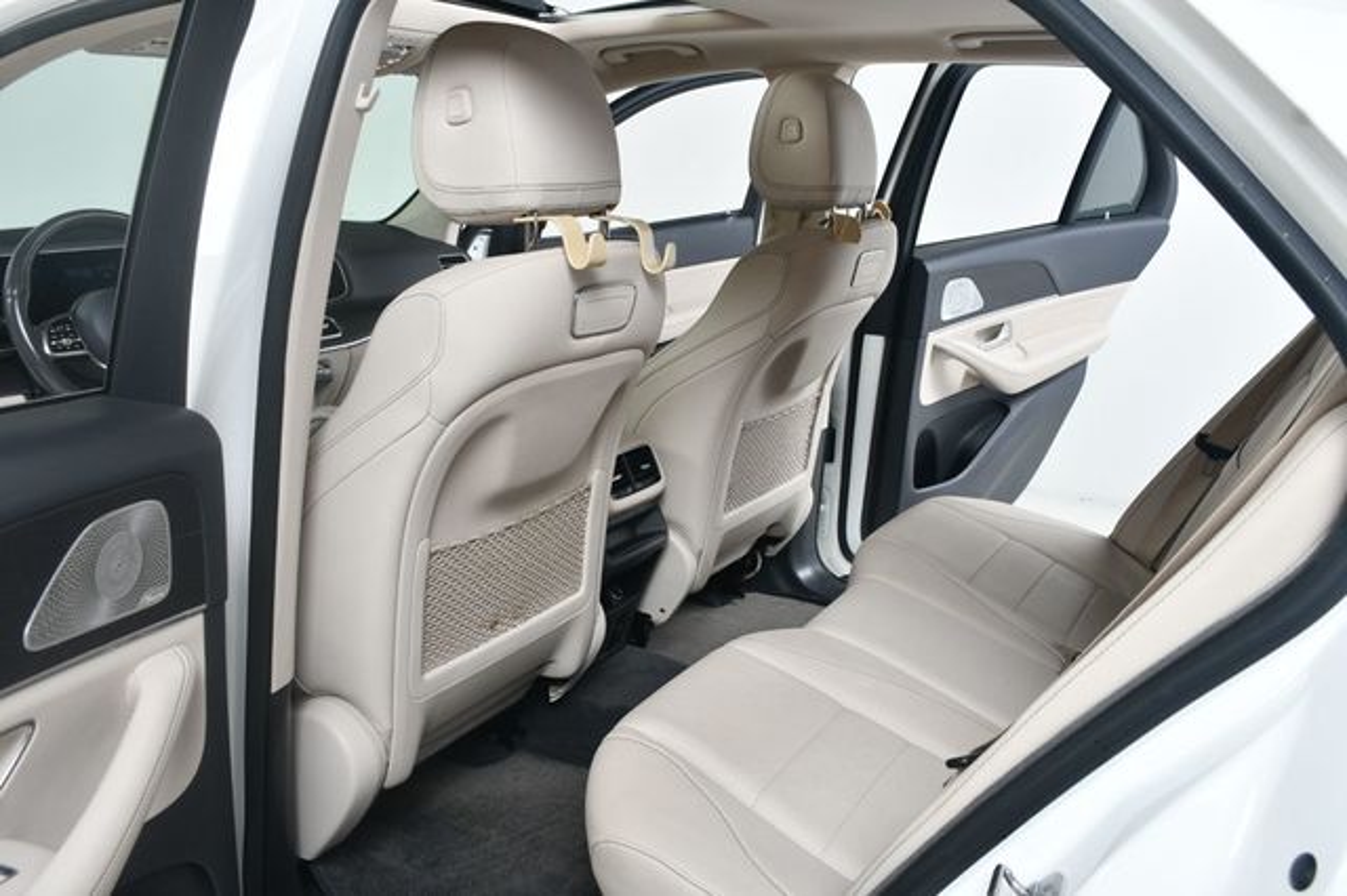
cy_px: 448
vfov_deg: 39.9
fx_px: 1234
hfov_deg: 57.2
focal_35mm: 33
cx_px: 674
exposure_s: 1/160
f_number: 8
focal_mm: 22
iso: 100
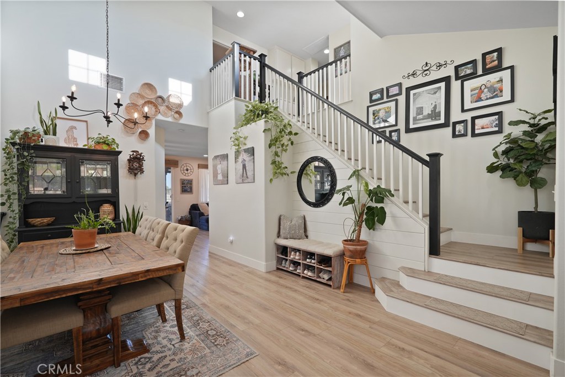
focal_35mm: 16
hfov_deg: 96.8
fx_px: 251
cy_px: 188
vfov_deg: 73.7
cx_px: 282
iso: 320
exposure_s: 1/20
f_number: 4
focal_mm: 16
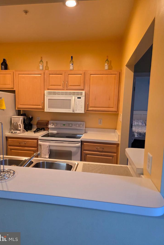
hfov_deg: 53.0
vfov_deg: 73.7
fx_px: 164
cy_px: 122
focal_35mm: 24
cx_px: 73
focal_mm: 6.3
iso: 400
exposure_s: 1/120
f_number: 1.7
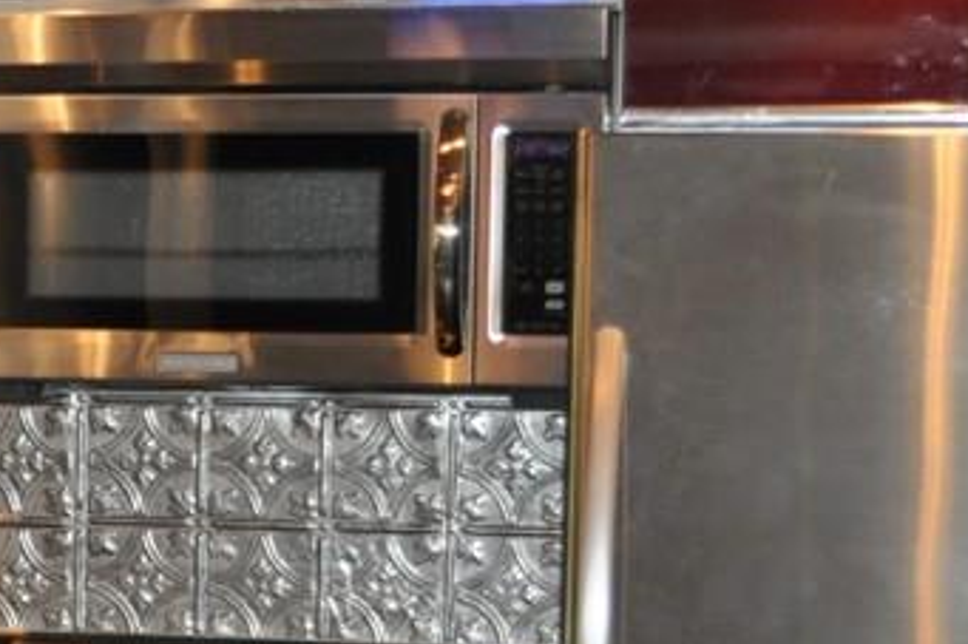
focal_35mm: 153
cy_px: 698
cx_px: -273
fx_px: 4112
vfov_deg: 8.9
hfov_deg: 13.0
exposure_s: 1/60
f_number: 4.8
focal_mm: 32
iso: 800
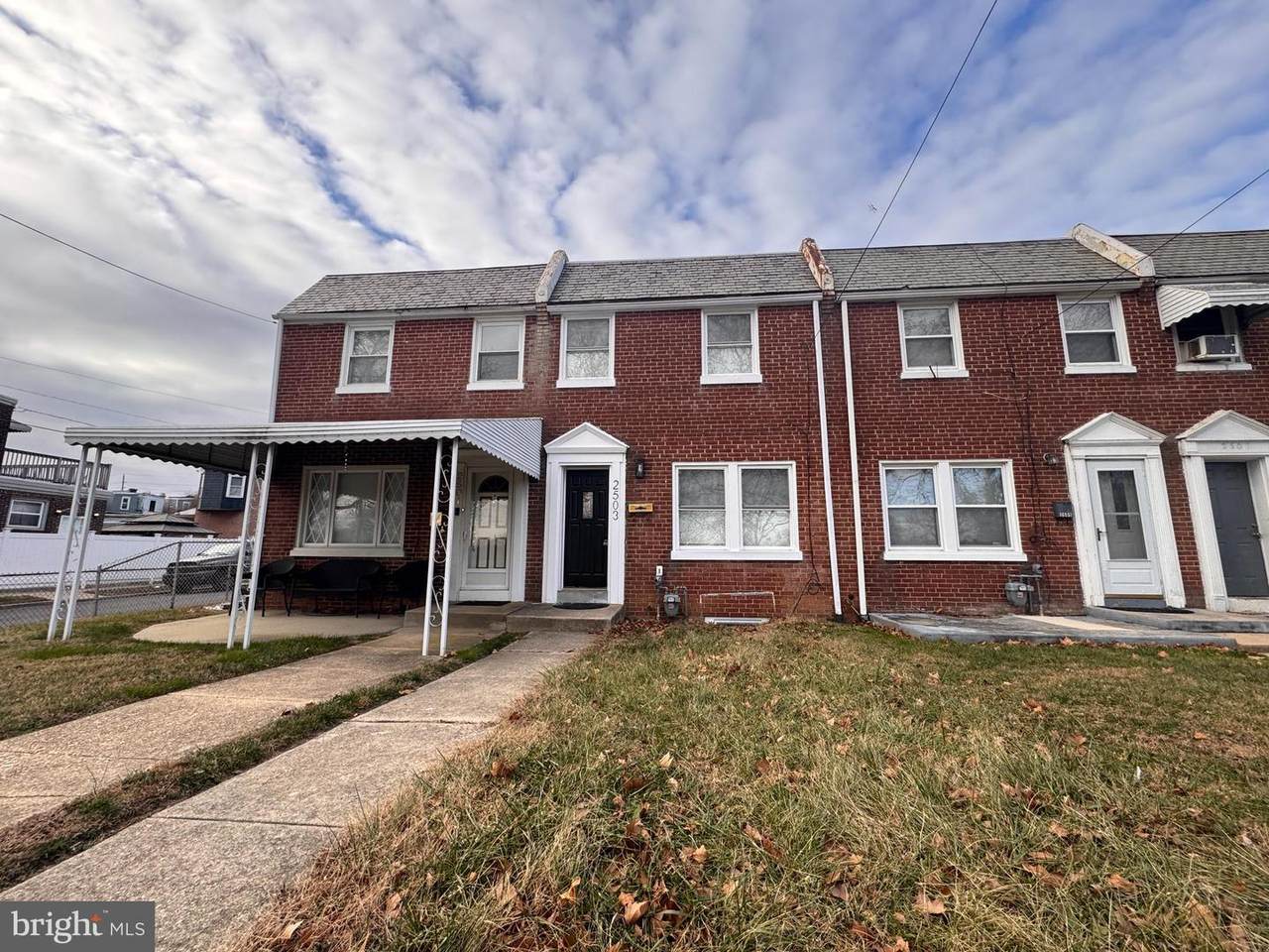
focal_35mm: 14
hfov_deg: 102.1
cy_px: 476
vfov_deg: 85.7
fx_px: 513
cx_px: 634
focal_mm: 2.22
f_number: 2.2
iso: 40
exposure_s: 1/316
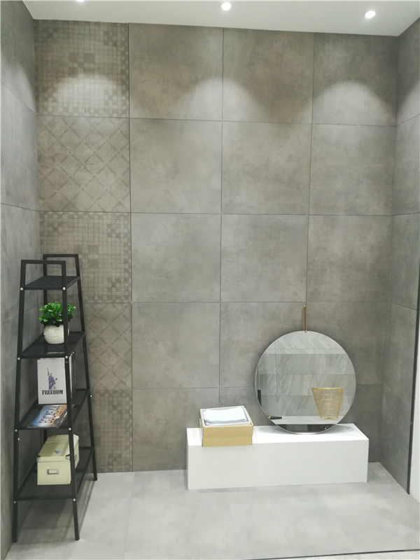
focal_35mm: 26
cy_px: 280
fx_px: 421
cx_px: 210
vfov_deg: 67.3
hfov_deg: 53.1
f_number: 2.2
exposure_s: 1/33.3
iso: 200
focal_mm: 3.83
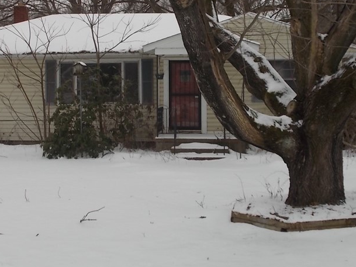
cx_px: 125
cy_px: 69
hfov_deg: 26.2
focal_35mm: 74
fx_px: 761
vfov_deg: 19.8
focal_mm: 7.9
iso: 80
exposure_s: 1/100
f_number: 4.2
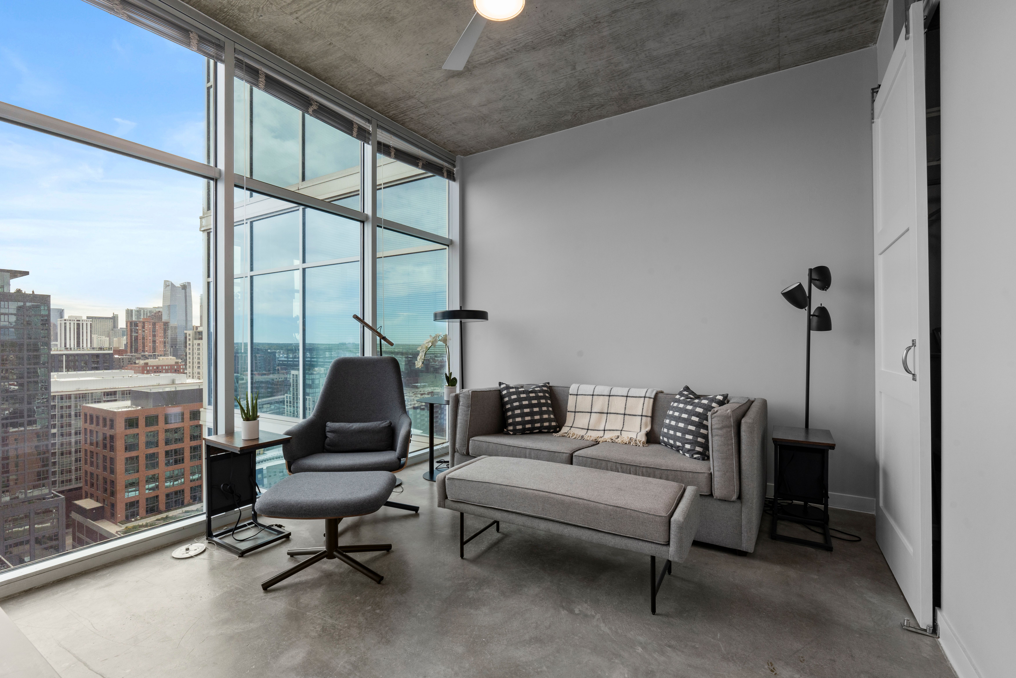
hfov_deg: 96.7
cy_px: 339
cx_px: 508
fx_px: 452
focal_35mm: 16
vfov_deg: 73.7
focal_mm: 16
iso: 640
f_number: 13
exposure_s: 1/20
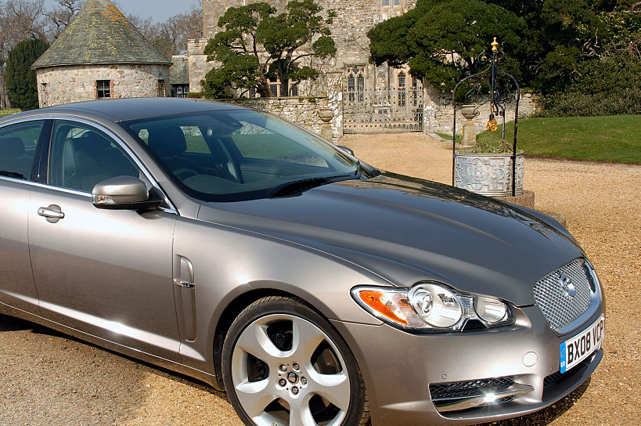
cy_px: 231
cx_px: 259
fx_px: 800
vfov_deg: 29.8
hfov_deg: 43.5
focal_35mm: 45
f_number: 9
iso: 100
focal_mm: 24
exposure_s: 1/125
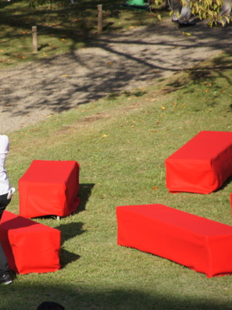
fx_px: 3902
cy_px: 155
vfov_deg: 4.6
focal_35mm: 436
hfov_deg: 3.4
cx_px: 21
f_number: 6.3
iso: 200
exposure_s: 1/800
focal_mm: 200
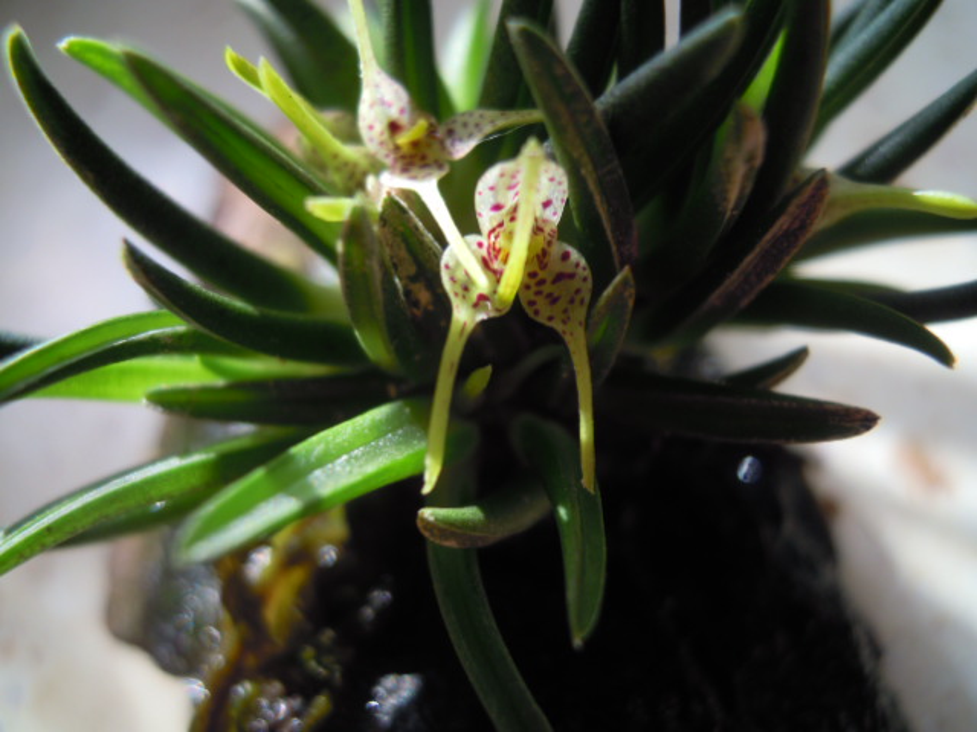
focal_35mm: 28
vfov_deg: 49.7
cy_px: 366
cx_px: 488
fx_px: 790
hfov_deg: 63.4
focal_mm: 5
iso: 100
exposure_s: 1/320
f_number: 2.7
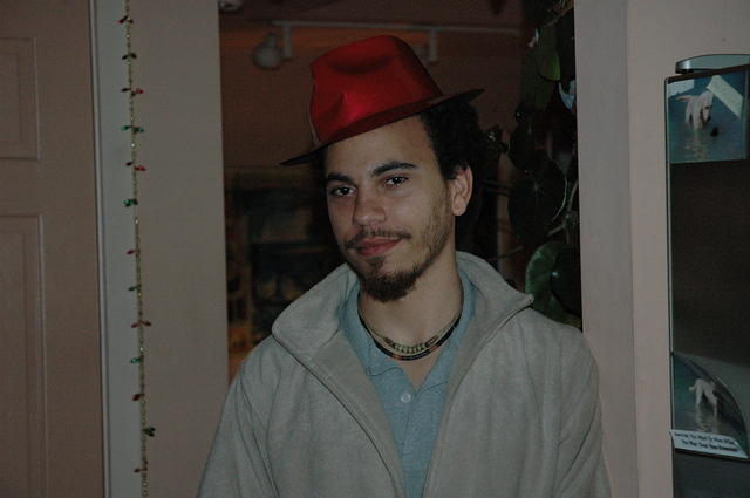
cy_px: 249
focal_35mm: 90
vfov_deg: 15.1
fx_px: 1873
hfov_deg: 22.6
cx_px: 375
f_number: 4.5
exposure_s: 1/60
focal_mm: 60
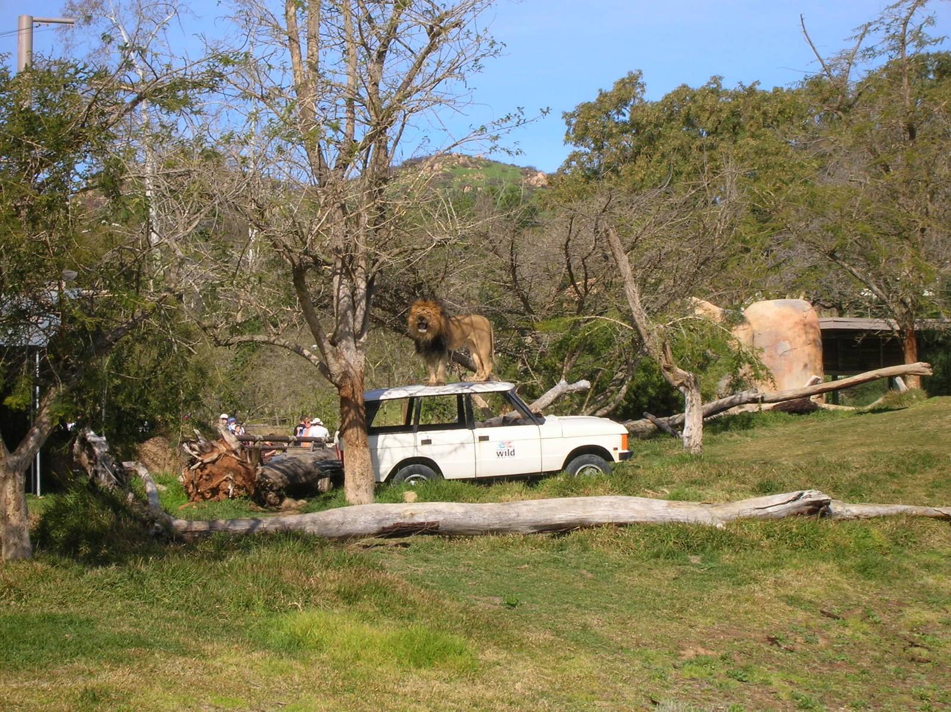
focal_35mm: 102
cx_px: 476
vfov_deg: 14.5
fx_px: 2800
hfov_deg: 19.3
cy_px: 356
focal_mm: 17.1
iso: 50
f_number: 8.2
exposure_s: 1/138
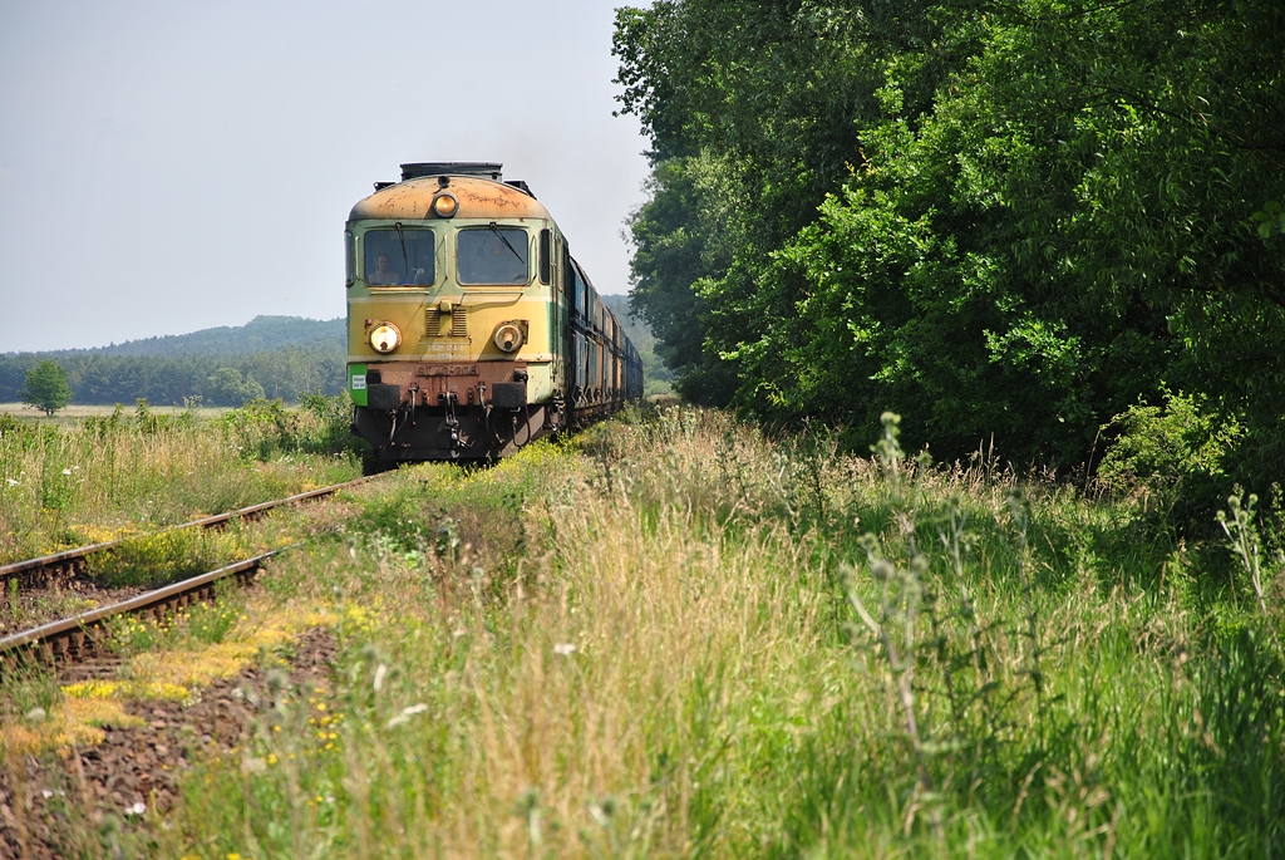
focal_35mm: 158
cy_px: 430
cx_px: 642
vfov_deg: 8.7
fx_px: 5627
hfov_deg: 13.0
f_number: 7.1
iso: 100
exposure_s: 1/250
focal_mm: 105
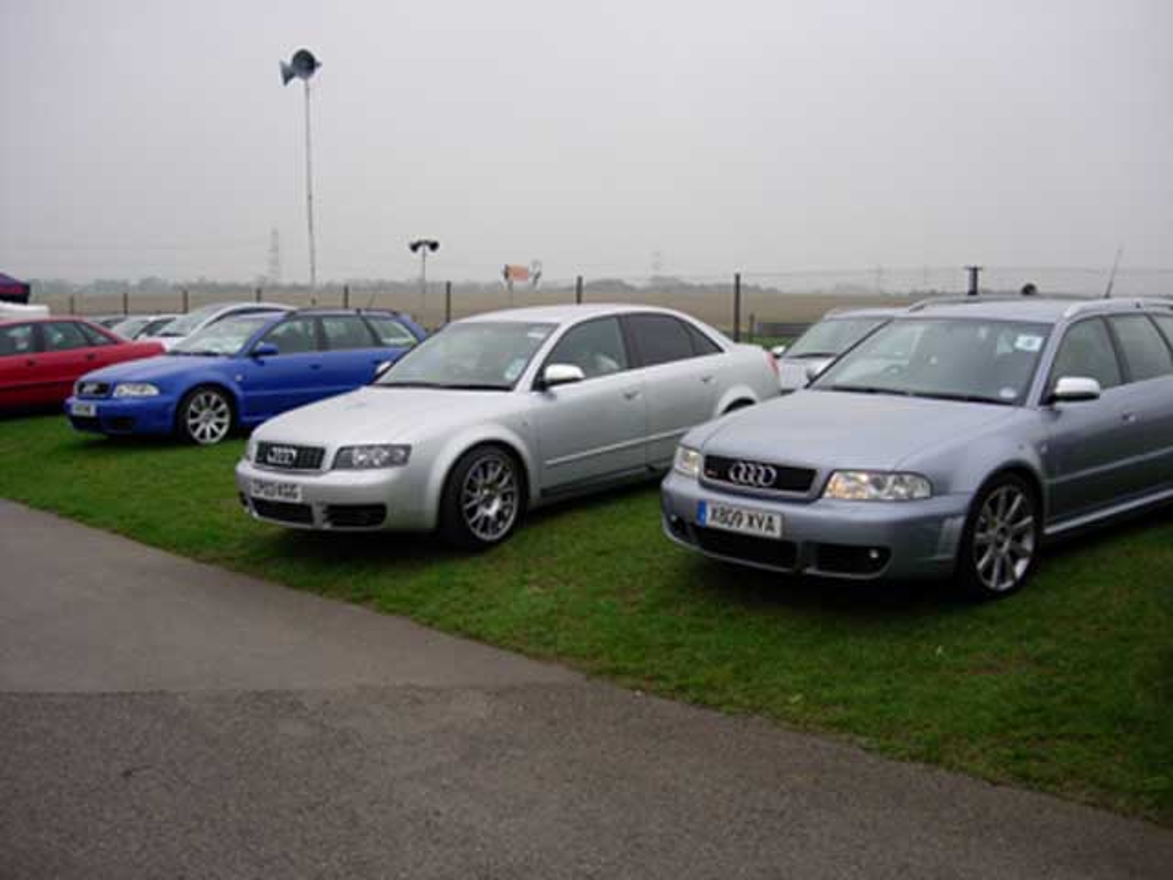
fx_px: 1288
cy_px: 440
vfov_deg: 37.7
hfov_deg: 49.0
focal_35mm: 38
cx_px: 586
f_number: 2.8
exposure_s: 1/256
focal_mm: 7.8
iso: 64
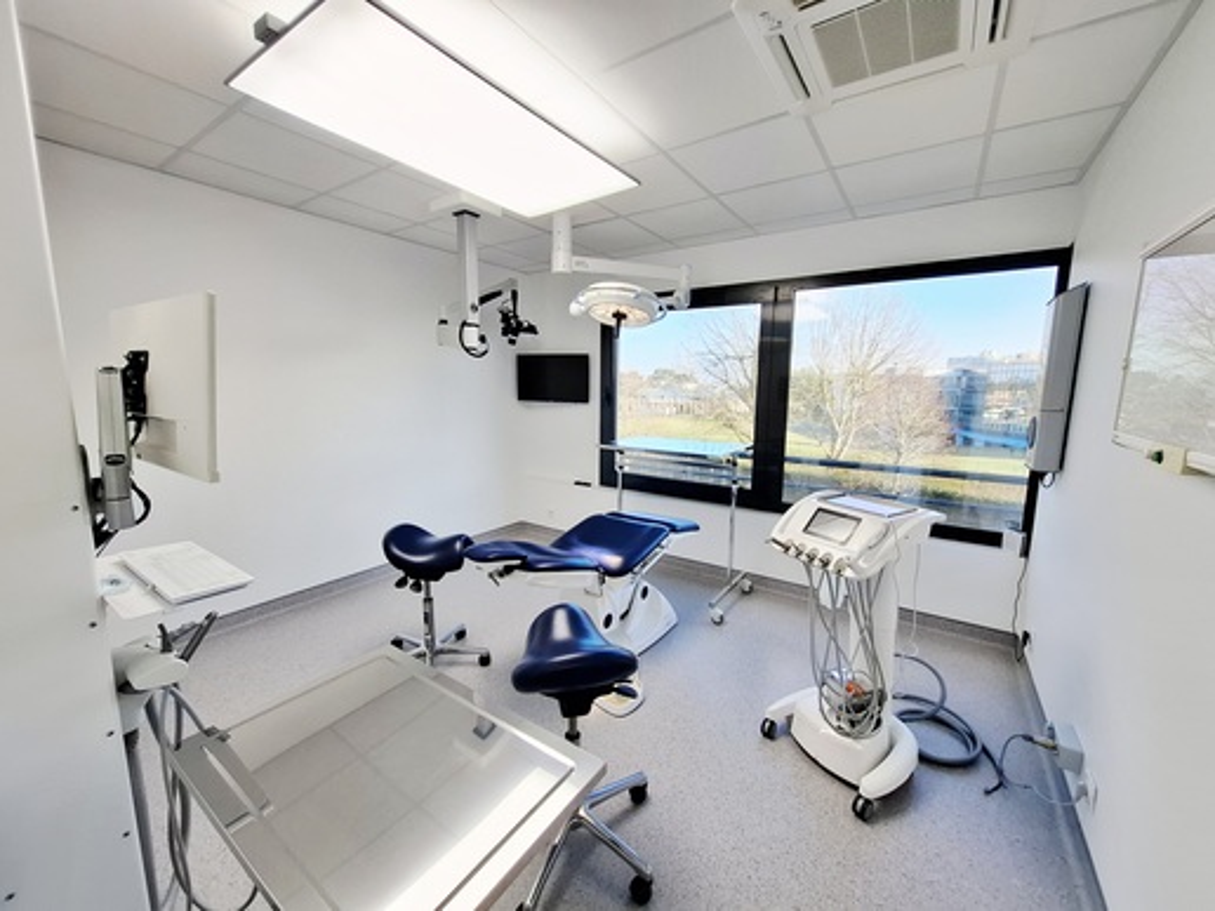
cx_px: 608
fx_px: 456
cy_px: 456
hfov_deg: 106.2
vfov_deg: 89.9
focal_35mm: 13
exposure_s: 1/100
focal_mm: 1.74
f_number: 2.2
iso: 40
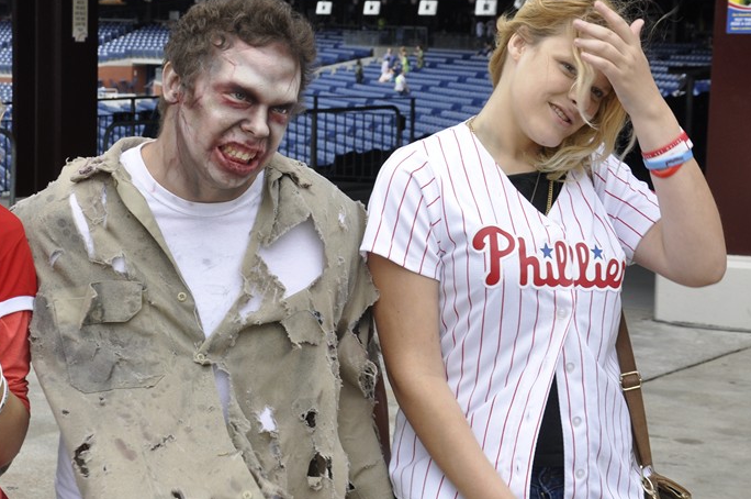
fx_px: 2057
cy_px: 228
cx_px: 234
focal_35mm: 99
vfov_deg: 13.8
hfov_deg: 20.6
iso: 400
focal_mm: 45
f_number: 10
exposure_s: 1/100
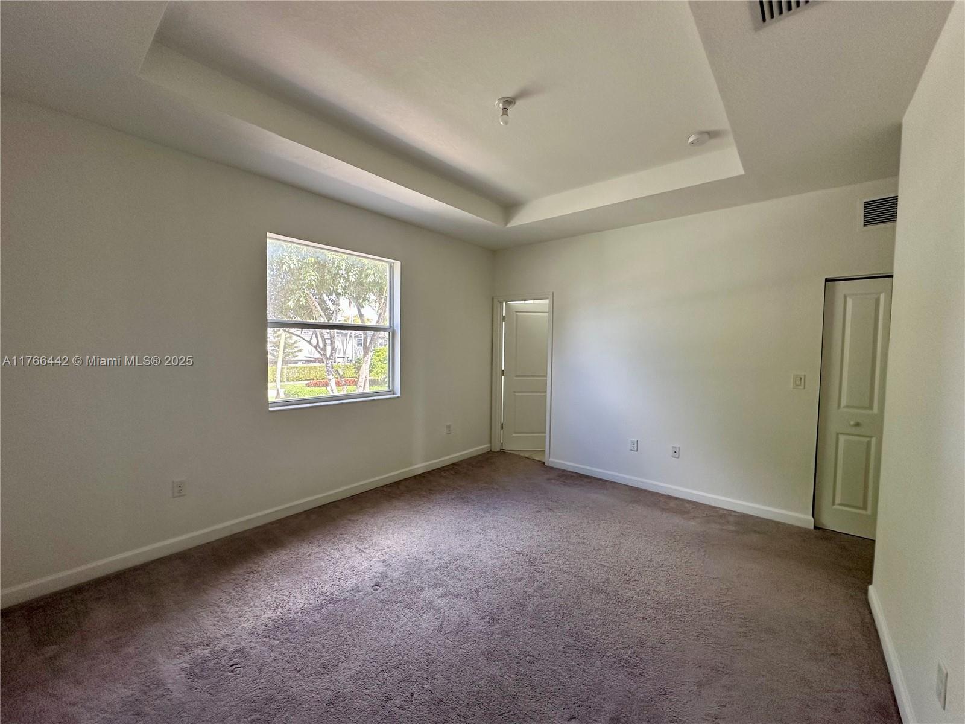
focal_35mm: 14
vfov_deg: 85.7
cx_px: 482
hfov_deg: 102.1
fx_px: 390
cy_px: 362
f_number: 2.2
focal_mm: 2.22
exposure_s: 1/99
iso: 160
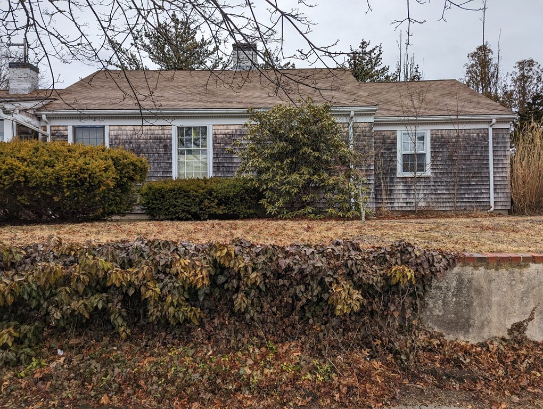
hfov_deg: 71.5
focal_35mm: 24
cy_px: 204
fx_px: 377
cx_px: 272
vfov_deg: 56.9
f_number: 1.85
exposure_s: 1/898
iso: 47
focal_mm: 6.81
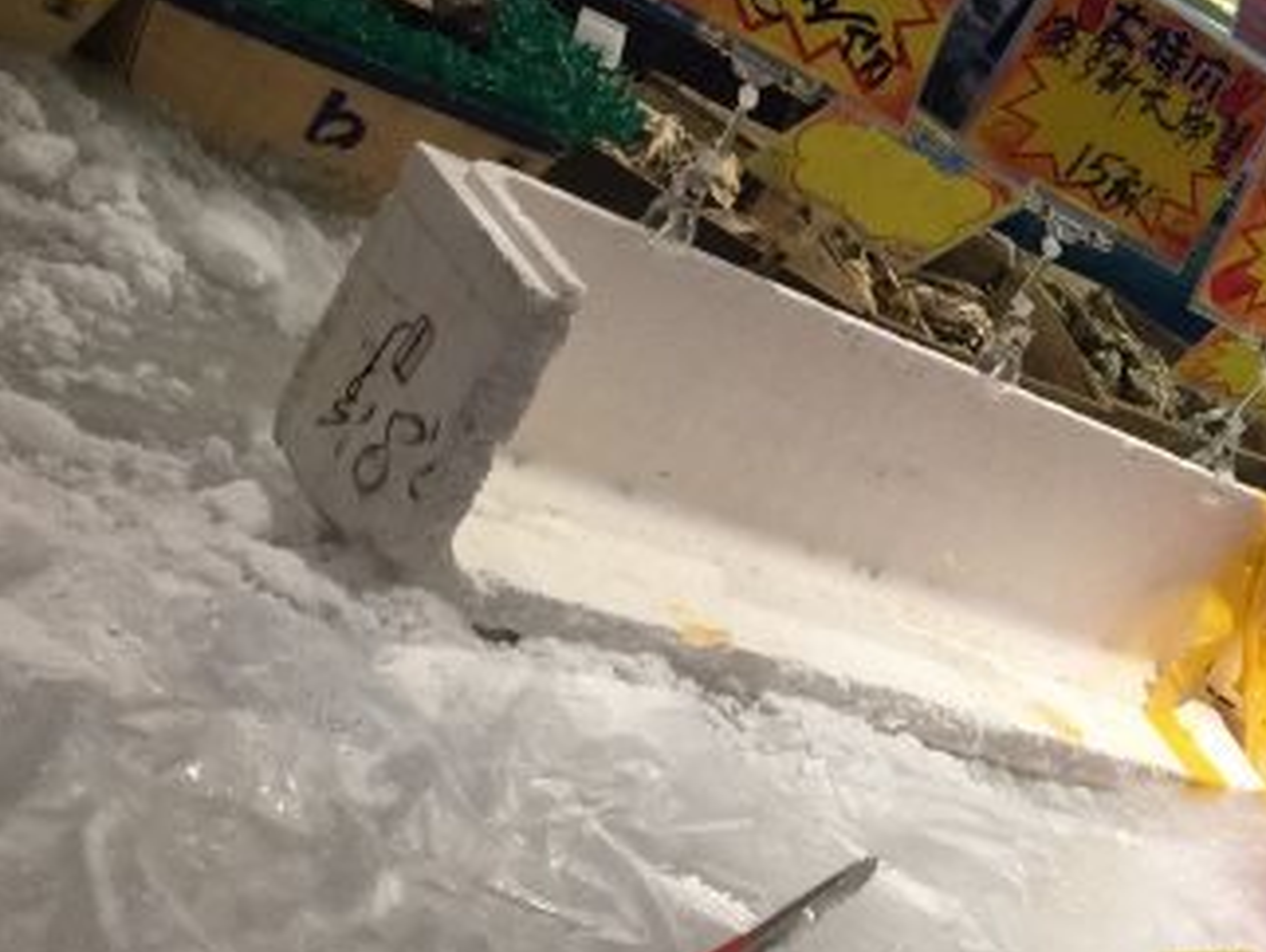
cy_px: 749
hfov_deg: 28.6
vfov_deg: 23.0
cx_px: 1297
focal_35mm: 63
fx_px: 2306
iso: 40
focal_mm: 4.15
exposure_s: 1/33
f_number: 2.2
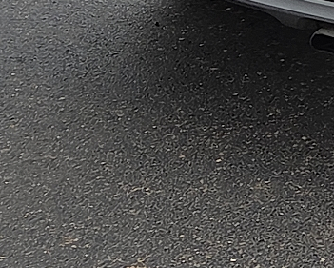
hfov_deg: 10.2
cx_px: 604
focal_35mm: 178
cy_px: -262
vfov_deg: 8.3
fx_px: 1760
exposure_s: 1/5000
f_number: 1.8
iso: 76
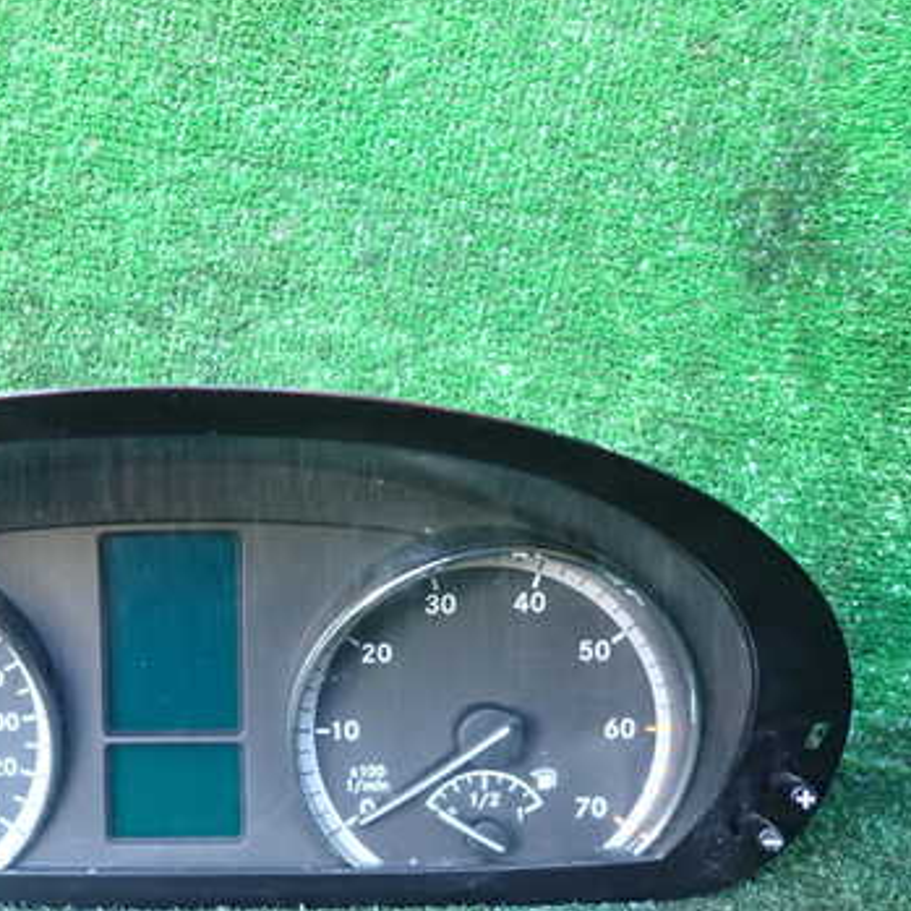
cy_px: 546
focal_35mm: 38
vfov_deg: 43.6
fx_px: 1131
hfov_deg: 41.7
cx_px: 164
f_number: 2
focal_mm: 4.5
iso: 320
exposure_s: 1/30
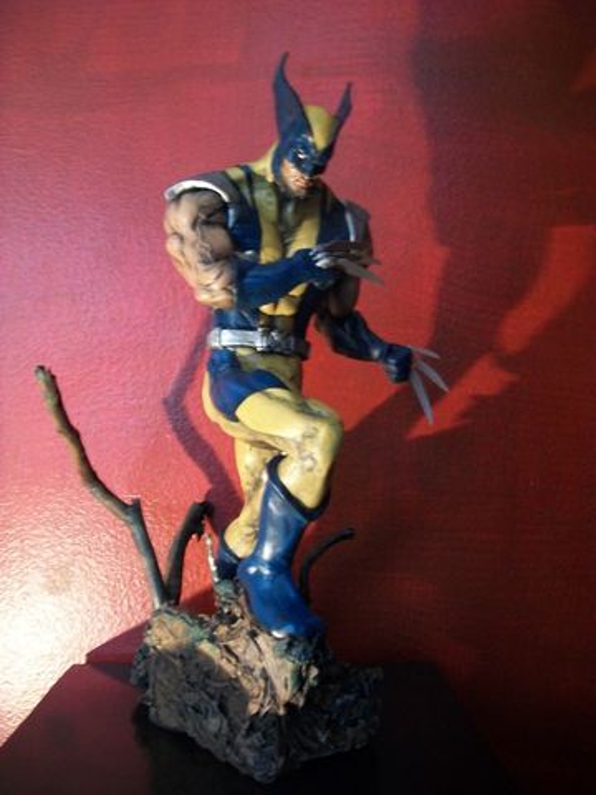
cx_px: 298
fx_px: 735
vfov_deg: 56.8
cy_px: 398
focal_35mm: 32
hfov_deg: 44.2
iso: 220
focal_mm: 5.7
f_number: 2.9
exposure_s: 1/8
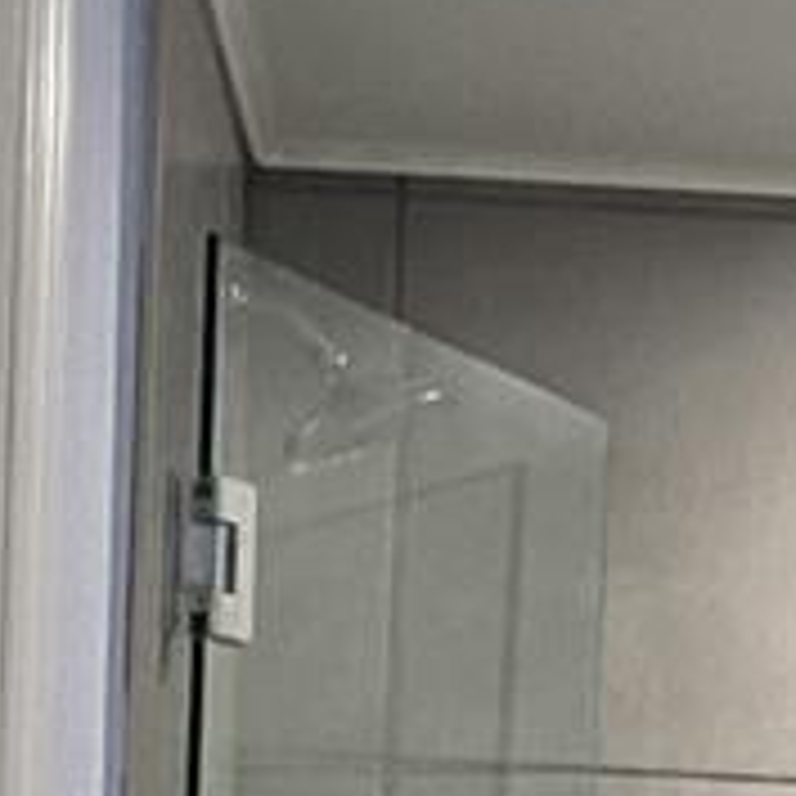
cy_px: 1412
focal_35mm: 174
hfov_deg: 10.0
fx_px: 4527
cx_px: 760
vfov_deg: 9.6
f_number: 1.8
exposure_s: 1/60
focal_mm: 3
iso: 200
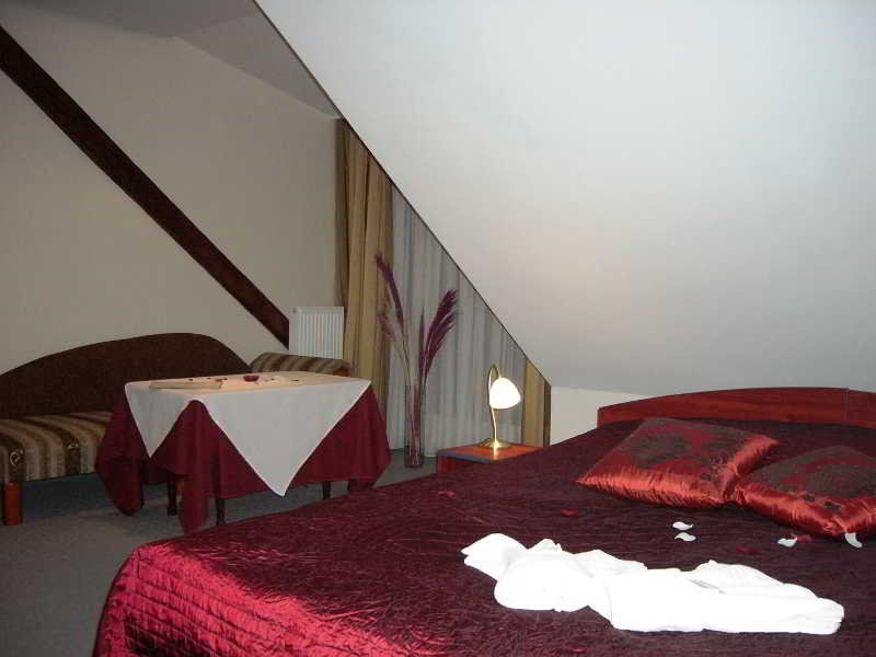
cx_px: 438
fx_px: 886
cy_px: 328
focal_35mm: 35
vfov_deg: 40.7
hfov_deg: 52.6
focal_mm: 5.8
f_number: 2.8
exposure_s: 1/60
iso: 300
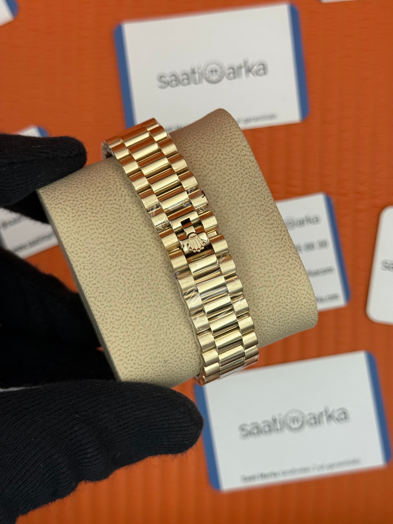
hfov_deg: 30.3
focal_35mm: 48
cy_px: 262
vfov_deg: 39.7
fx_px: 727
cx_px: 196
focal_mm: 6.76
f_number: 1.78
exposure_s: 1/837
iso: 64
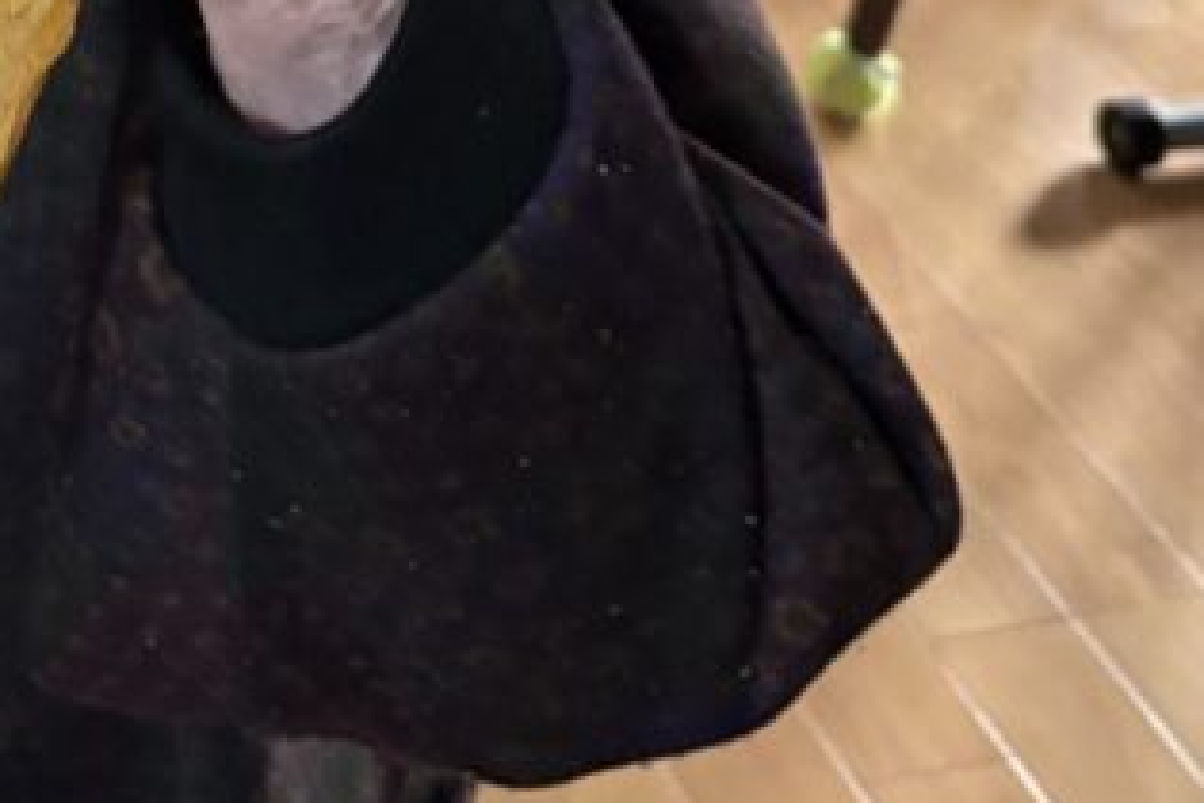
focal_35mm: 88
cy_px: -742
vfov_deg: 13.5
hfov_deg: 22.0
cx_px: -80
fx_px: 2943
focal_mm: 5.96
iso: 500
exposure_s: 1/60
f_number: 1.6
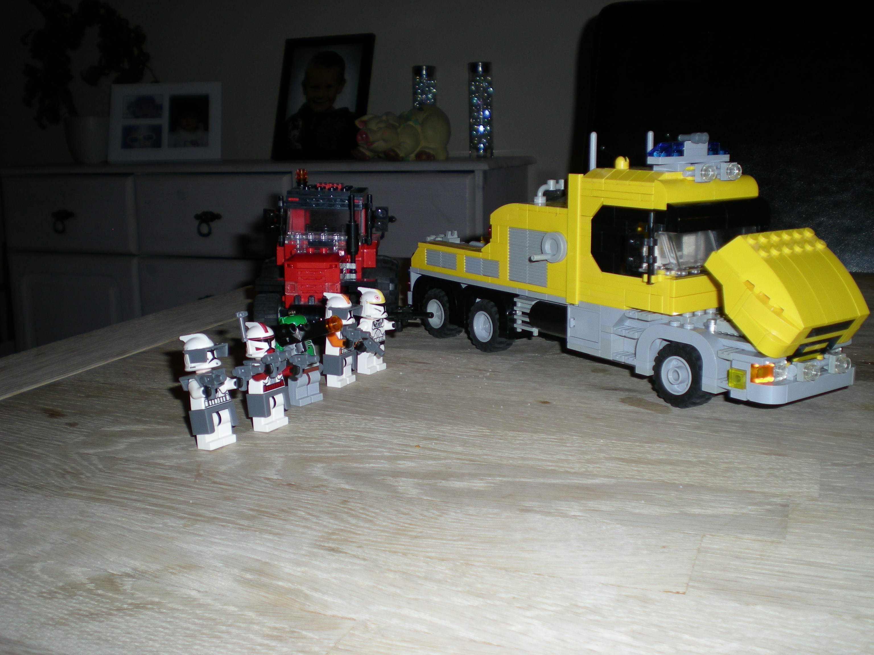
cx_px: 437
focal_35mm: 38
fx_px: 959
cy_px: 328
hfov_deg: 49.0
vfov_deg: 37.7
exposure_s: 1/60
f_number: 3.1
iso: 50
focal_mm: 6.3
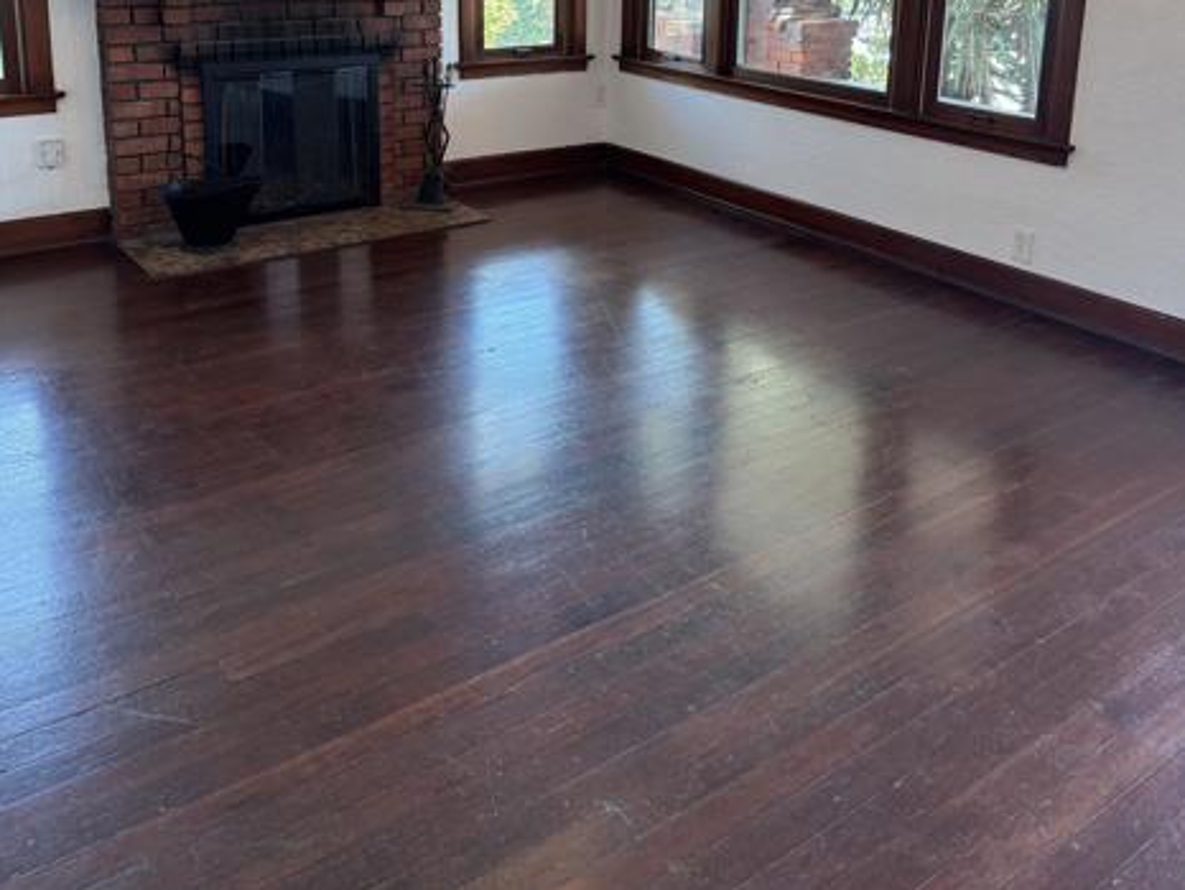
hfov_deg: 55.3
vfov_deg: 40.7
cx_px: 607
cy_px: 143
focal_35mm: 33
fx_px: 1130
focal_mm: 6.76
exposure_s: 1/120
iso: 200
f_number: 1.78
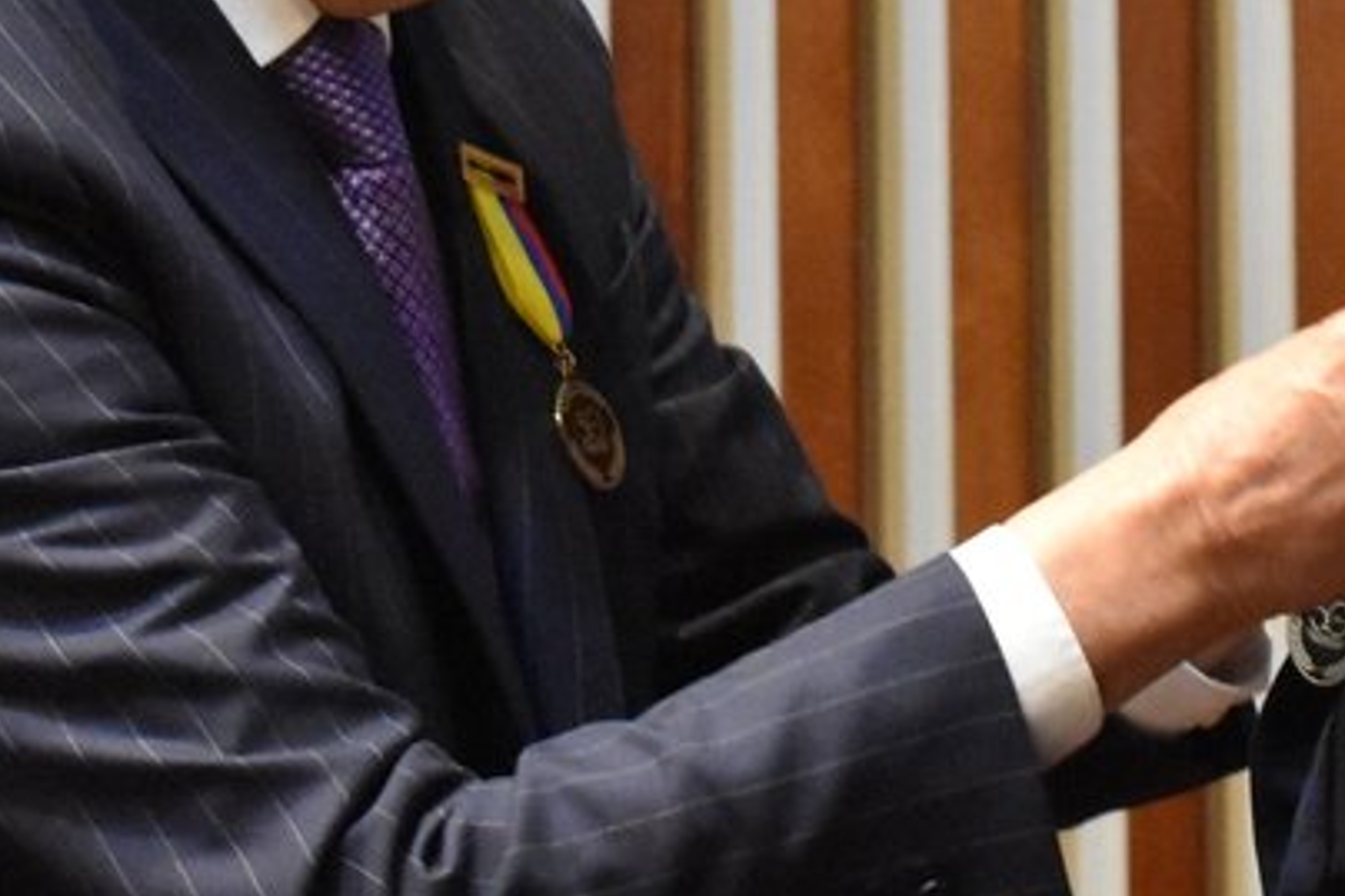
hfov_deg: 10.2
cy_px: -85
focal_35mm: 200
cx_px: 1132
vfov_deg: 6.8
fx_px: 7487
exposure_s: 1/60
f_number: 5
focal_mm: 45
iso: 9000
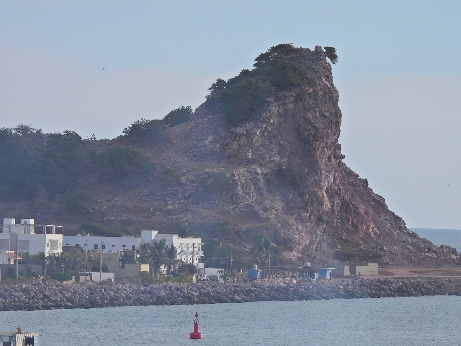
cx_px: 213
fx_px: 5632
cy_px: 160
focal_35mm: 423
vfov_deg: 3.5
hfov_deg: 4.7
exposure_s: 1/800
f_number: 5
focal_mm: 67.8
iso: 100
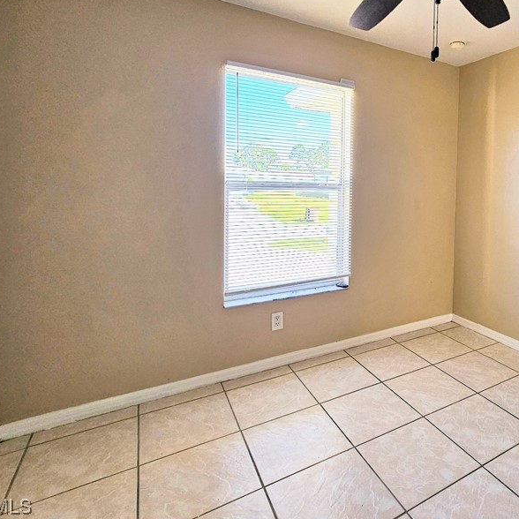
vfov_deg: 73.3
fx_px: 339
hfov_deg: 69.1
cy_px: 187
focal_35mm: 20
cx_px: 399
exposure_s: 1/359
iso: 250
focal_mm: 2.2
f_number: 2.2
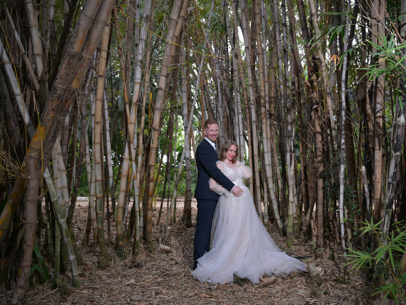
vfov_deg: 48.2
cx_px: 234
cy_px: 151
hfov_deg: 61.4
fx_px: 340
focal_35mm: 29
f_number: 3.5
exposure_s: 1/160
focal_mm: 26
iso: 250
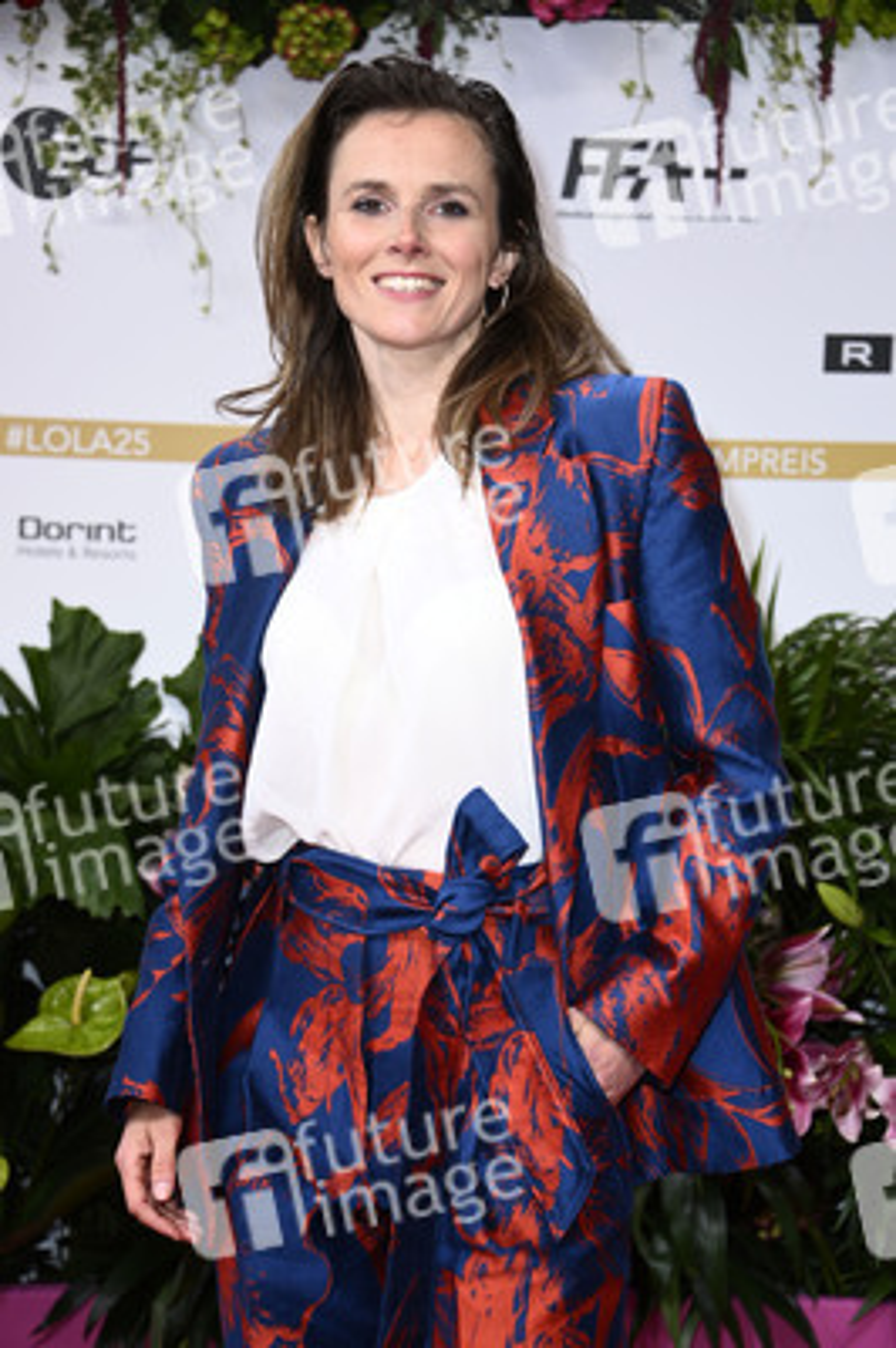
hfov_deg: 13.7
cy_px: 674
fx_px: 3740
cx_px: 448
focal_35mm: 100
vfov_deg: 20.4
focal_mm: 100
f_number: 5.6
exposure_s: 1/250
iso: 640
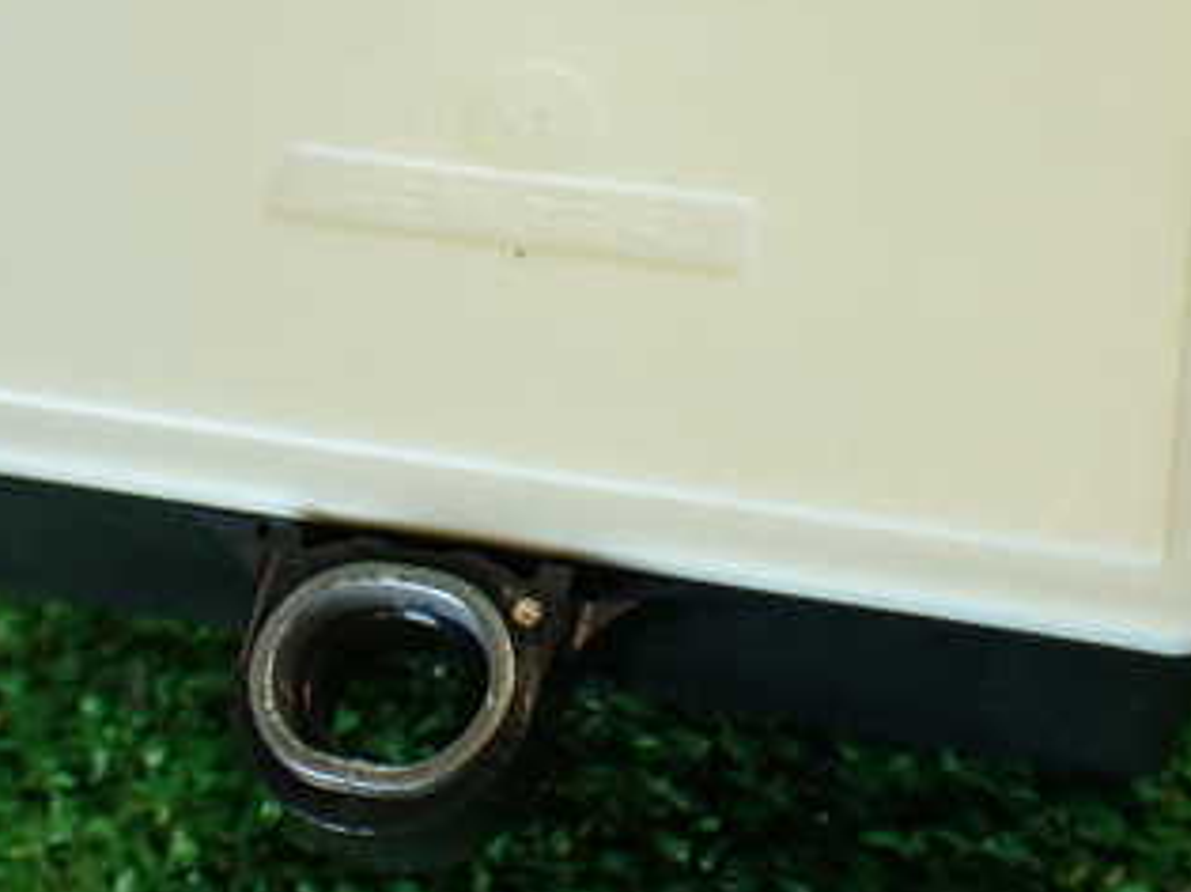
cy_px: 261
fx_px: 2098
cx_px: 541
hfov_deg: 31.7
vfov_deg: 23.8
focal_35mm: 61
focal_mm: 5.79
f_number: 2.4
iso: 200
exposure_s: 1/50
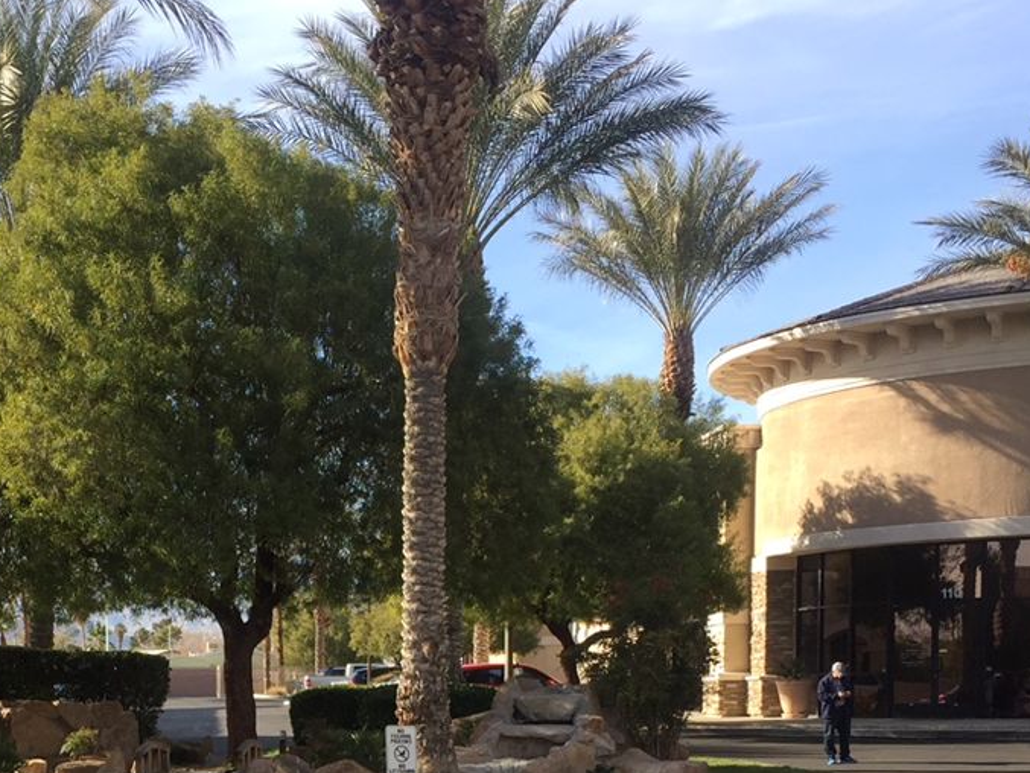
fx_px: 1786
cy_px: 787
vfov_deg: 23.3
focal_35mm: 60
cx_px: 263
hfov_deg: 31.6
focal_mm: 4.15
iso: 32
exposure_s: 1/670
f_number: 2.2
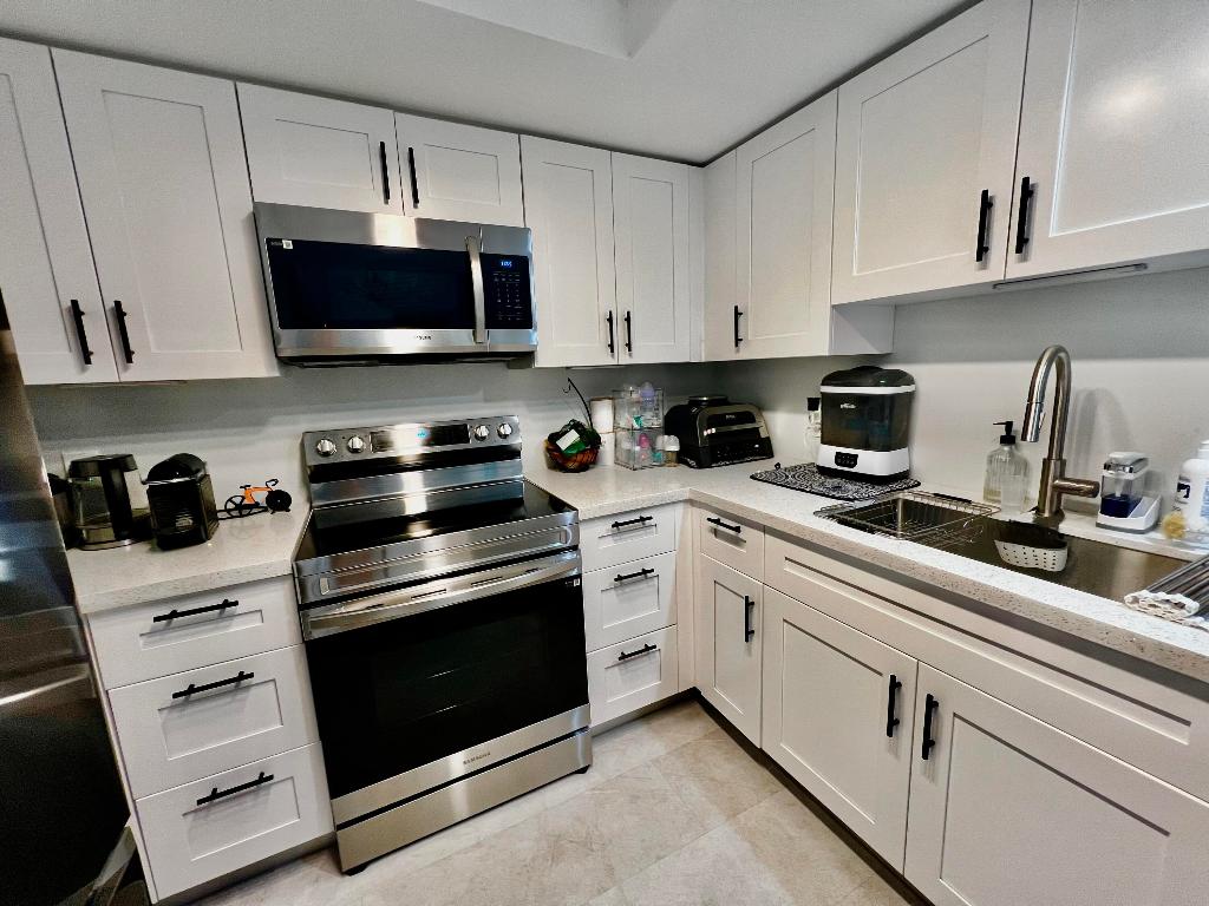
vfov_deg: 89.9
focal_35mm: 13
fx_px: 454
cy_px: 453
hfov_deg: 106.2
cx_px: 604
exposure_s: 1/60
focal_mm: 1.57
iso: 160
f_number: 1.8
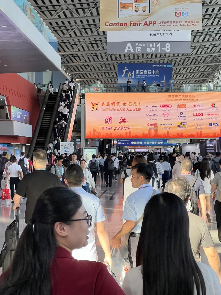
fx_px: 655
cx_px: 110
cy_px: 148
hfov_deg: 19.1
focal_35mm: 77
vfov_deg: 25.3
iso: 125
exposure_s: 1/178
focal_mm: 9
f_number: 2.8
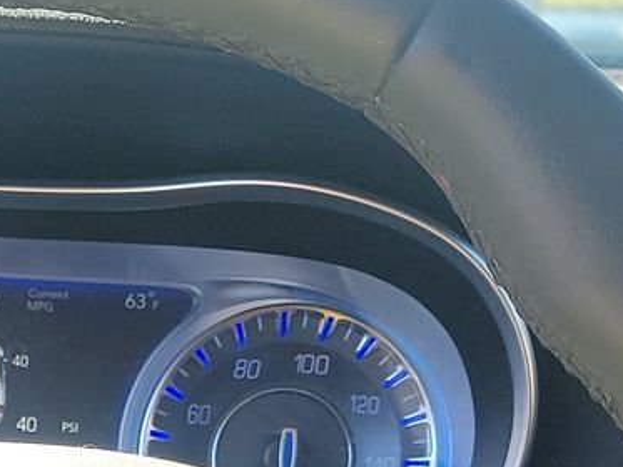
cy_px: 777
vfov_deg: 13.3
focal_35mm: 103
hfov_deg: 18.4
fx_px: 1854
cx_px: -63
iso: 92
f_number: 1.8
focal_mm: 6.7
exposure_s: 1/119
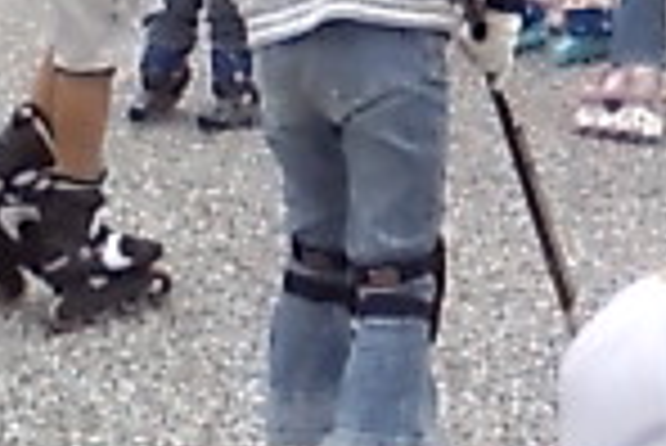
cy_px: -171
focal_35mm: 130
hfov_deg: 14.5
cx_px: 1044
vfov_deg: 10.3
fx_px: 2407
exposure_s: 1/625
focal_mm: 3.73
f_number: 3.5
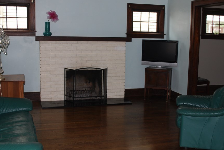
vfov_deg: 29.9
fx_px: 280
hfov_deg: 43.6
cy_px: 68
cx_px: 108
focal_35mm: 45
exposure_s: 1/60
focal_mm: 24
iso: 200
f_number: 4.2
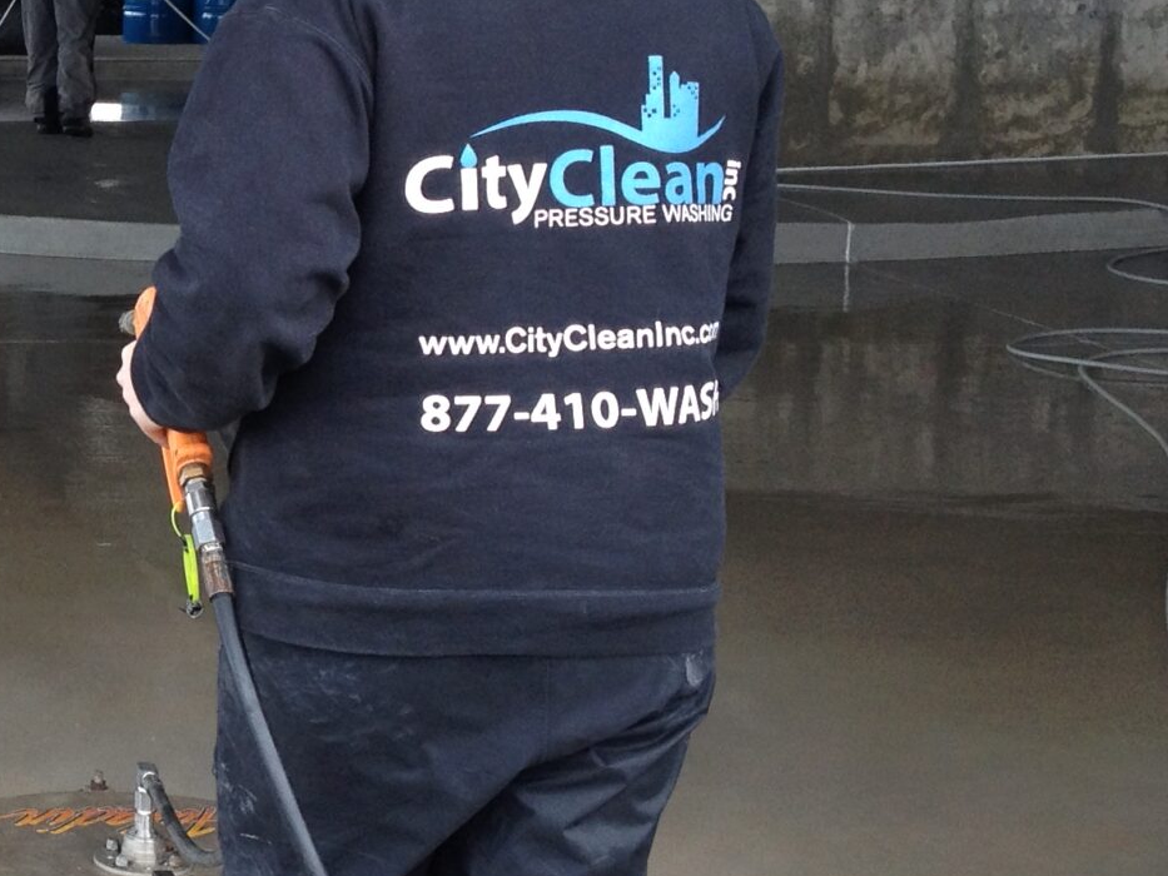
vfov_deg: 15.4
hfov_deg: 19.3
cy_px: 253
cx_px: -214
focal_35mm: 96
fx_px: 3240
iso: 64
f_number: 2.4
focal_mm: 4.28
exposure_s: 1/120
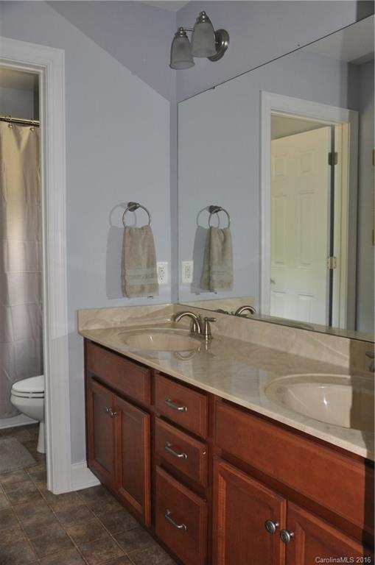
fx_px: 518
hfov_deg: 39.8
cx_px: 188
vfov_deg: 57.3
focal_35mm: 33
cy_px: 282
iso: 800
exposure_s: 1/60
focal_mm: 22
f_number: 3.8
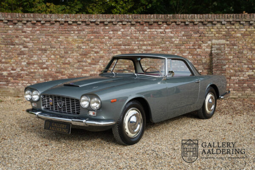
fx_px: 353
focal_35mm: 50
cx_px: 128
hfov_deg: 39.7
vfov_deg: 27.0
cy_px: 85
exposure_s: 1/125
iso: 100
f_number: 5.6
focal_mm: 49.9
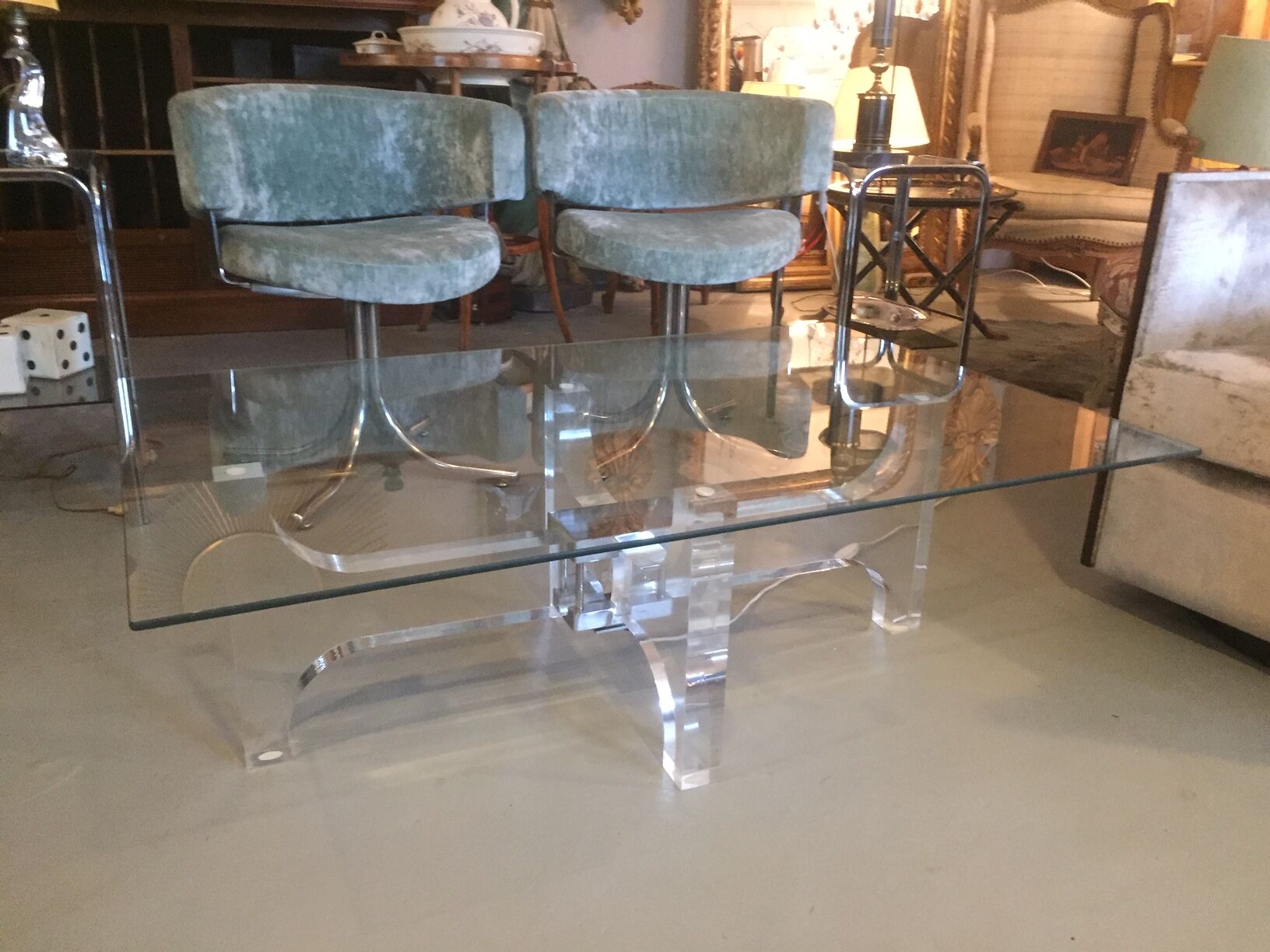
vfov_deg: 48.2
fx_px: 1064
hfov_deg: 61.7
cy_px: 476
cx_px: 635
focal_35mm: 29
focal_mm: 4.15
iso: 320
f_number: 2.2
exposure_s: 1/17
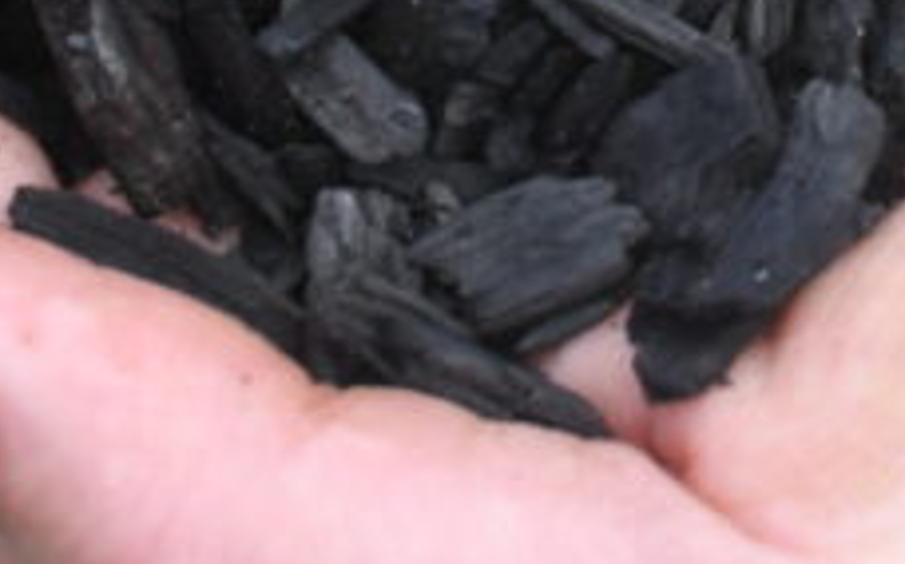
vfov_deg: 5.4
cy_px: -485
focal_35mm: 240
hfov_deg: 8.7
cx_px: 476
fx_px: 5921
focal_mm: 35
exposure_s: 1/200
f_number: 8
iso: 200
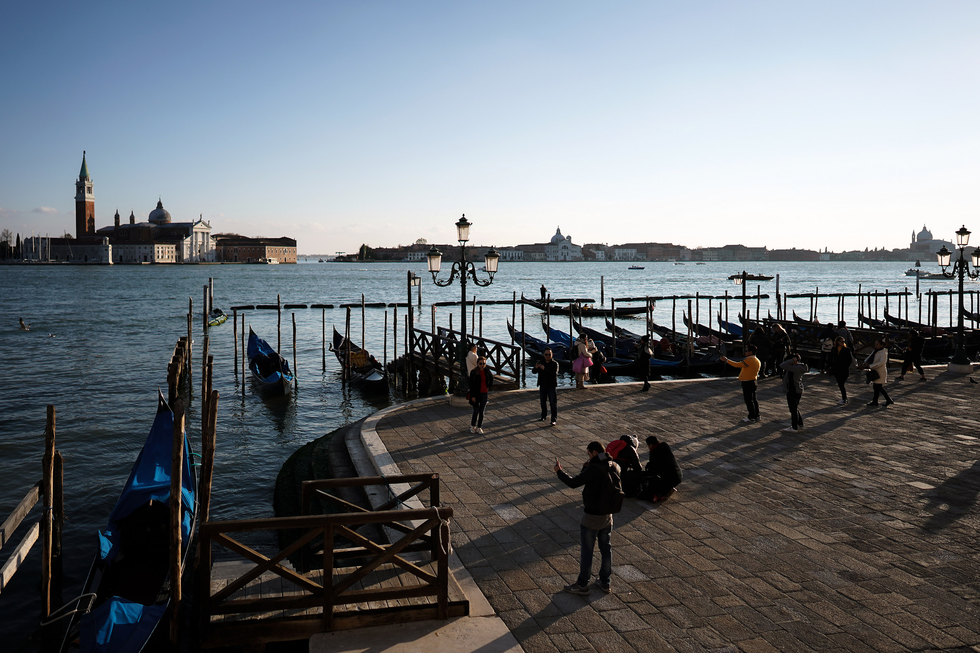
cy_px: 326
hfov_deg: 71.5
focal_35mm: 25
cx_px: 490
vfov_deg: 51.3
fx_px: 681
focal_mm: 25
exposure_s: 1/4000
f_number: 2
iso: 100
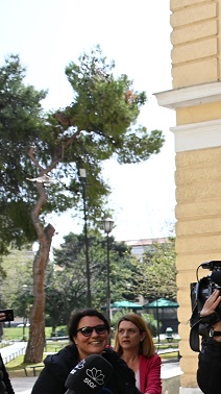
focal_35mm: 65
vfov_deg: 31.8
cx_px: 362
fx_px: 679
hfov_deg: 16.3
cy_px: 292
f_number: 5
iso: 100
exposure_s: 1/500
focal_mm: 18
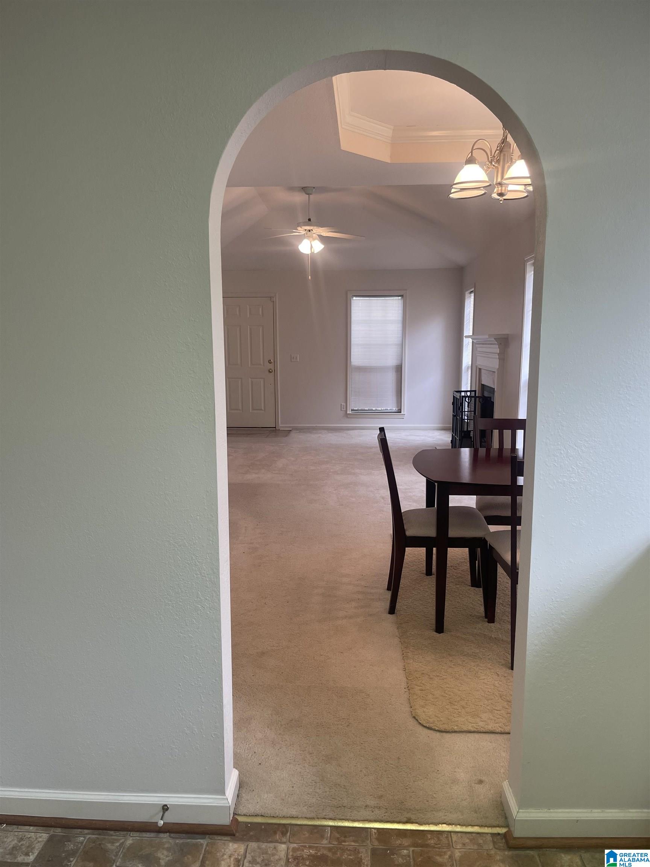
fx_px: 626
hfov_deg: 54.9
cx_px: 325
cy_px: 434
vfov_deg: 69.4
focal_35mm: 25
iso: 125
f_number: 1.6
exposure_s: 1/120
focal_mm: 5.1
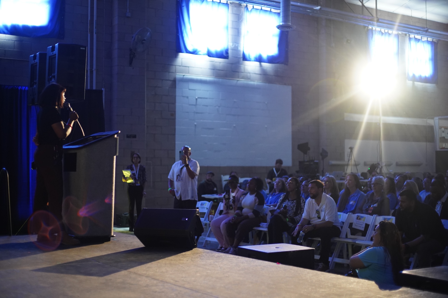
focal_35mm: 50
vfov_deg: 27.0
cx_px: 224
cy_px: 149
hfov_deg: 39.6
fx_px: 622
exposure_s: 1/160
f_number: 2
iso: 5000
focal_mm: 50
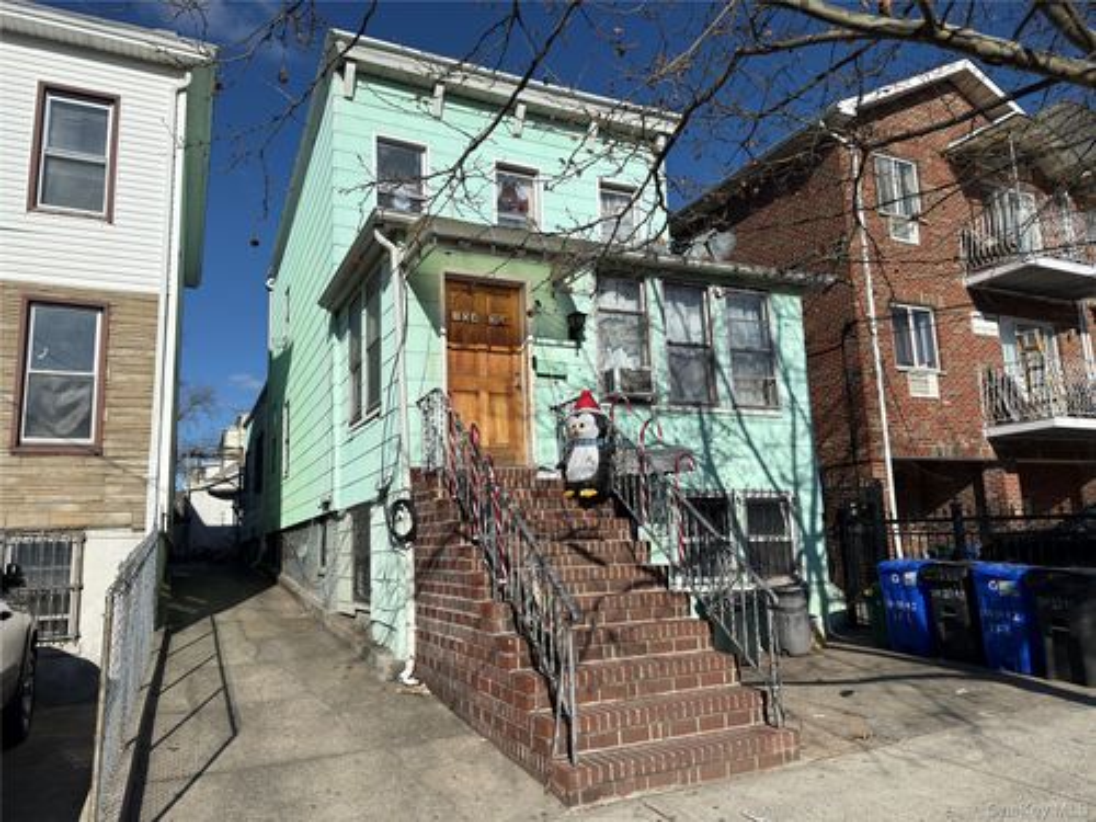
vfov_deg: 56.8
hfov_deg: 71.6
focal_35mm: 24
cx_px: 548
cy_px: 411
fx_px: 760
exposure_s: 1/8264
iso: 64
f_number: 1.78
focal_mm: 6.76
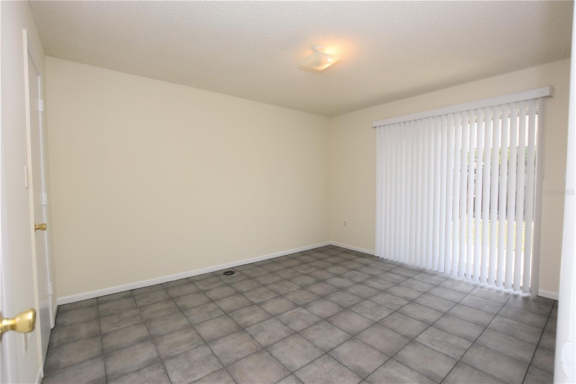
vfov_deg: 77.3
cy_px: 192
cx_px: 288
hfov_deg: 100.4
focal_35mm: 15
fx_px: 240
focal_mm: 10
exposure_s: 1/125
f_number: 5.6
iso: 110
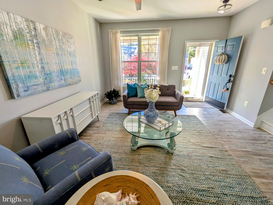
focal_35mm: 14
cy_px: 102
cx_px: 136
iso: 45
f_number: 2.2
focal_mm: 1.85
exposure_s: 1/120
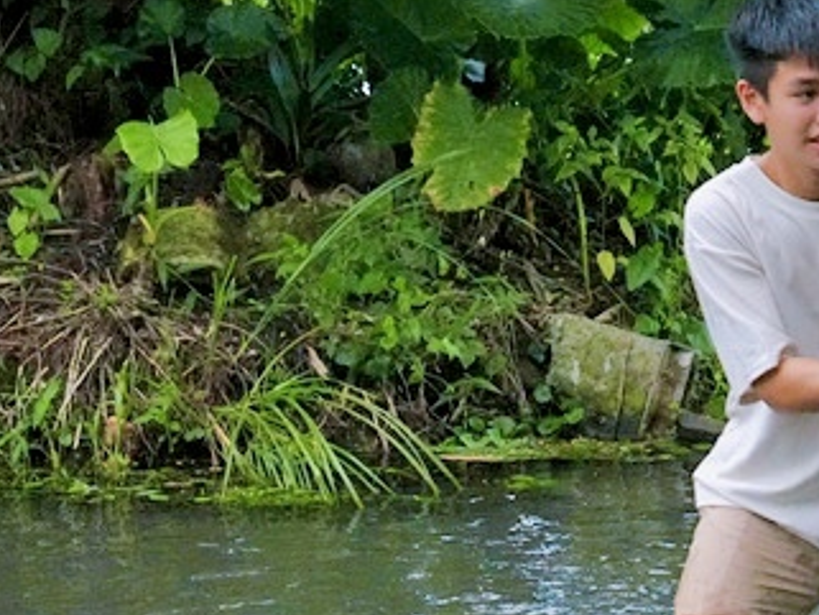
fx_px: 5302
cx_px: 1087
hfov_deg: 8.7
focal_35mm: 224
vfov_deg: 6.6
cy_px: 604
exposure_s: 1/1600
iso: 6400
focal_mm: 73
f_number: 8
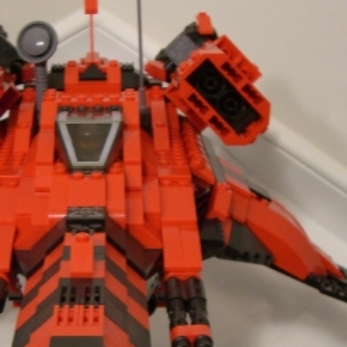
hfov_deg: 19.8
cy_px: 237
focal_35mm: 87
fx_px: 987
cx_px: 90
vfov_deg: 19.9
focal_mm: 6.2
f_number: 2.7
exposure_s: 1/13
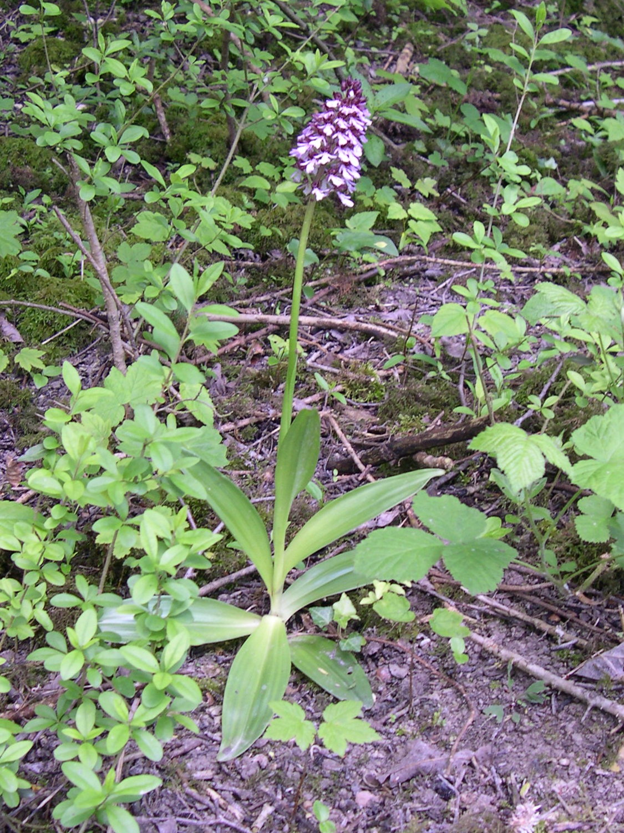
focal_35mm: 38
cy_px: 416
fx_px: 913
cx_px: 312
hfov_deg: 37.7
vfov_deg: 49.0
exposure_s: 1/51
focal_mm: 8
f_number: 2.8
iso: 100
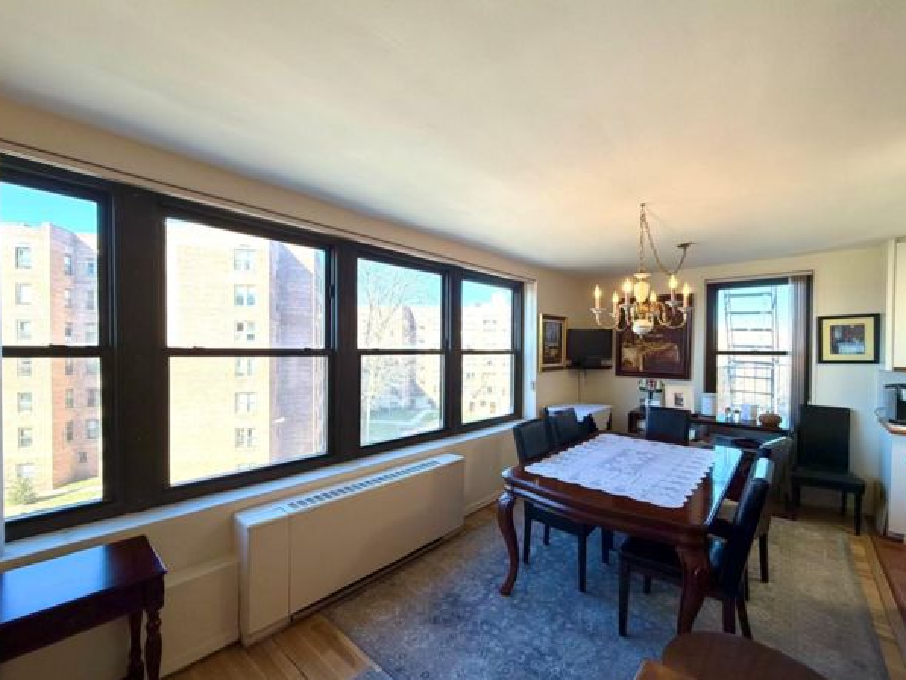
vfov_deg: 81.7
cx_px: 466
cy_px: 355
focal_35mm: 15
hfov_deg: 98.1
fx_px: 393
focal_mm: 2.22
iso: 64
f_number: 2.2
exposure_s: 1/120
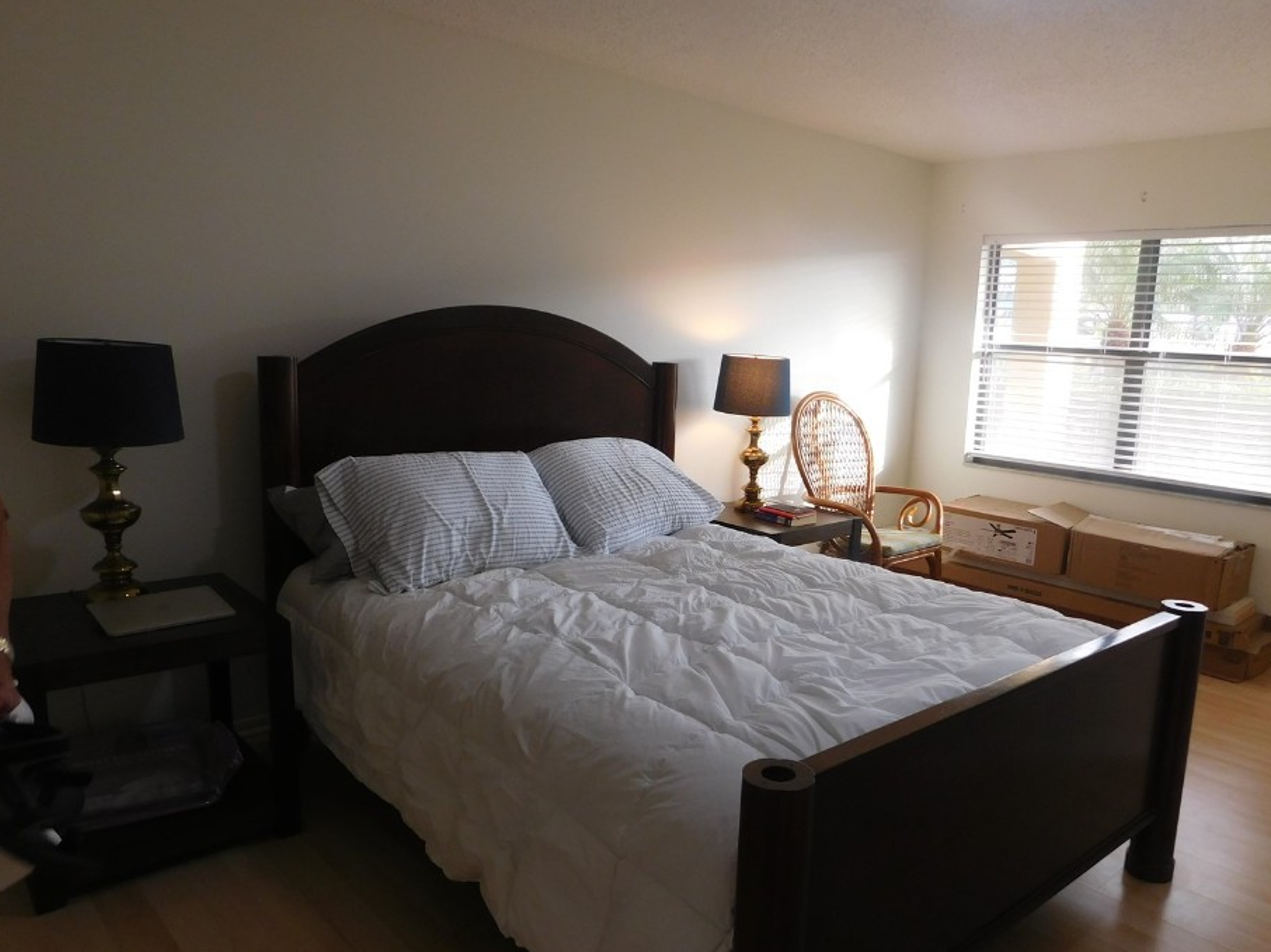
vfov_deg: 53.0
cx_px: 704
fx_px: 954
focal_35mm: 26
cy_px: 508
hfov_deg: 67.1
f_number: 3
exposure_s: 1/50
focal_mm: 4
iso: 125
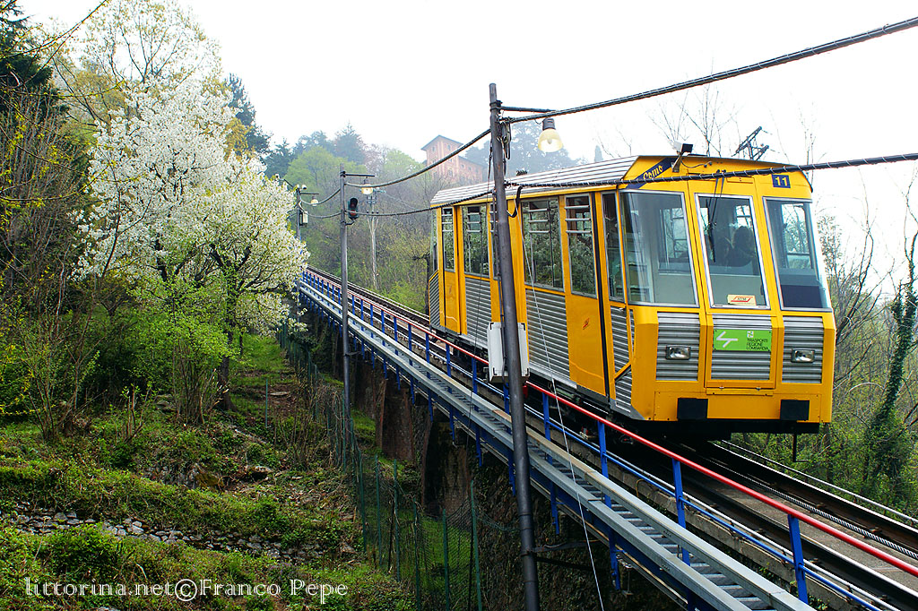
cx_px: 459
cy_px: 306
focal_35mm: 52
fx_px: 1338
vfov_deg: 25.7
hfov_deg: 37.9
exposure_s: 1/250
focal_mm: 35
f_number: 5
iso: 200
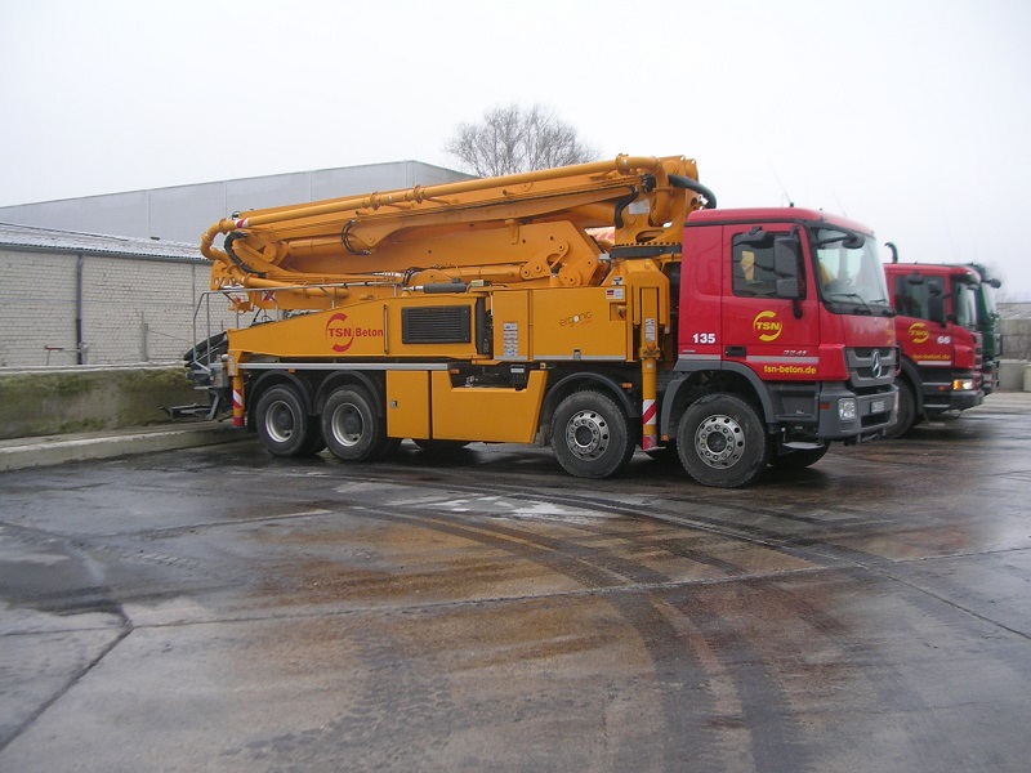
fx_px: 1132
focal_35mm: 38
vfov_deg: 37.7
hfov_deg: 49.0
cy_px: 386
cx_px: 516
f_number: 2.8
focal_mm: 5.8
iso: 50
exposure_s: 1/94
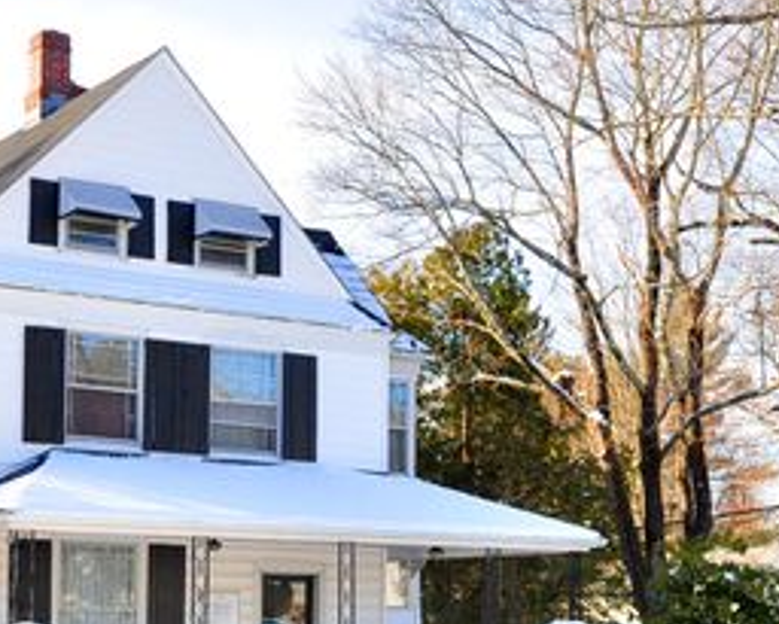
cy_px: 408
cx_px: 210
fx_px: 1269
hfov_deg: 33.6
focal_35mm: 55
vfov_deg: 27.5
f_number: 9
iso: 400
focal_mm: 20
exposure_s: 1/250
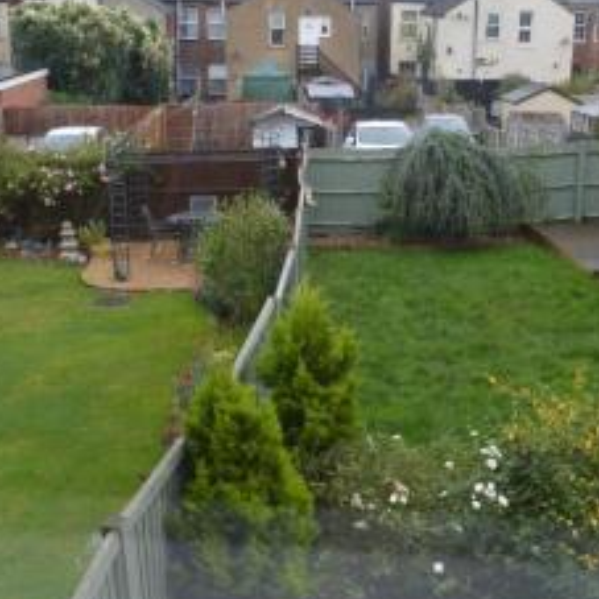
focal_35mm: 48
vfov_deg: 35.4
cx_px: 356
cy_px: 297
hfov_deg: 35.2
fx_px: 940
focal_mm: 18
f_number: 5.6
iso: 200
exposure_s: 1/125
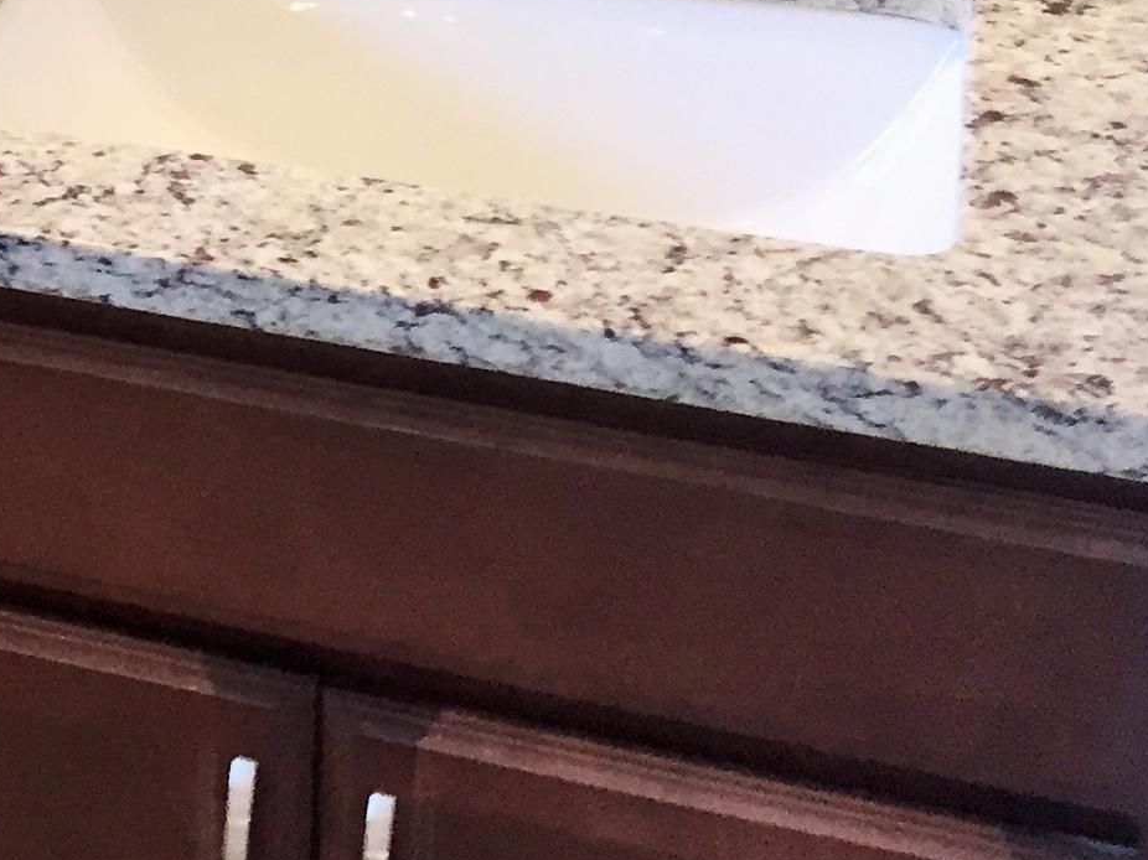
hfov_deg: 18.3
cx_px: -617
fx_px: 3117
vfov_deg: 15.2
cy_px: -151
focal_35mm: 94
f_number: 2.2
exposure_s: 1/30
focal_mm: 4.15
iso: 100
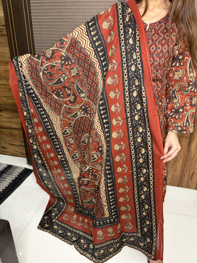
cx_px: 98
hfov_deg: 53.1
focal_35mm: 26
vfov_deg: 67.3
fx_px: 197
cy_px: 132
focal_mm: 5.96
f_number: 1.6
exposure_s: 1/50
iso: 320
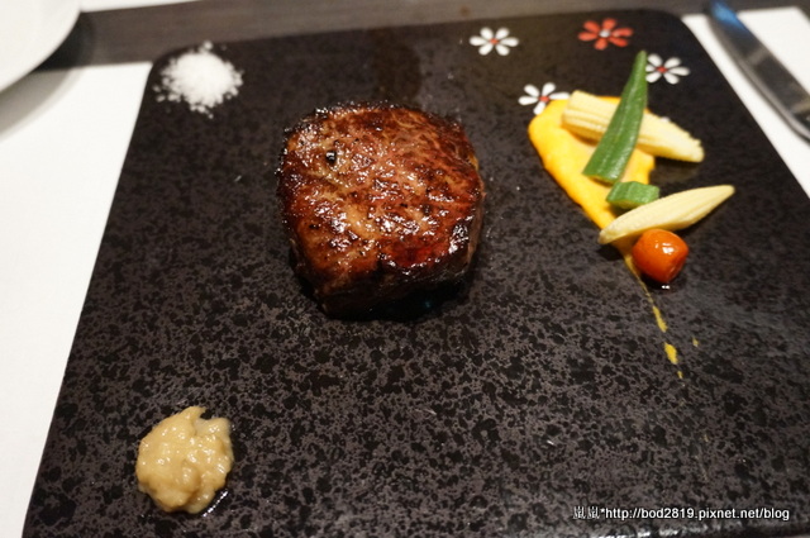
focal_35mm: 32
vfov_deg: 41.6
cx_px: 405
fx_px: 708
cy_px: 269
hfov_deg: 59.6
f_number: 4
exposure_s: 1/40
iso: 3200
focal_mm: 21
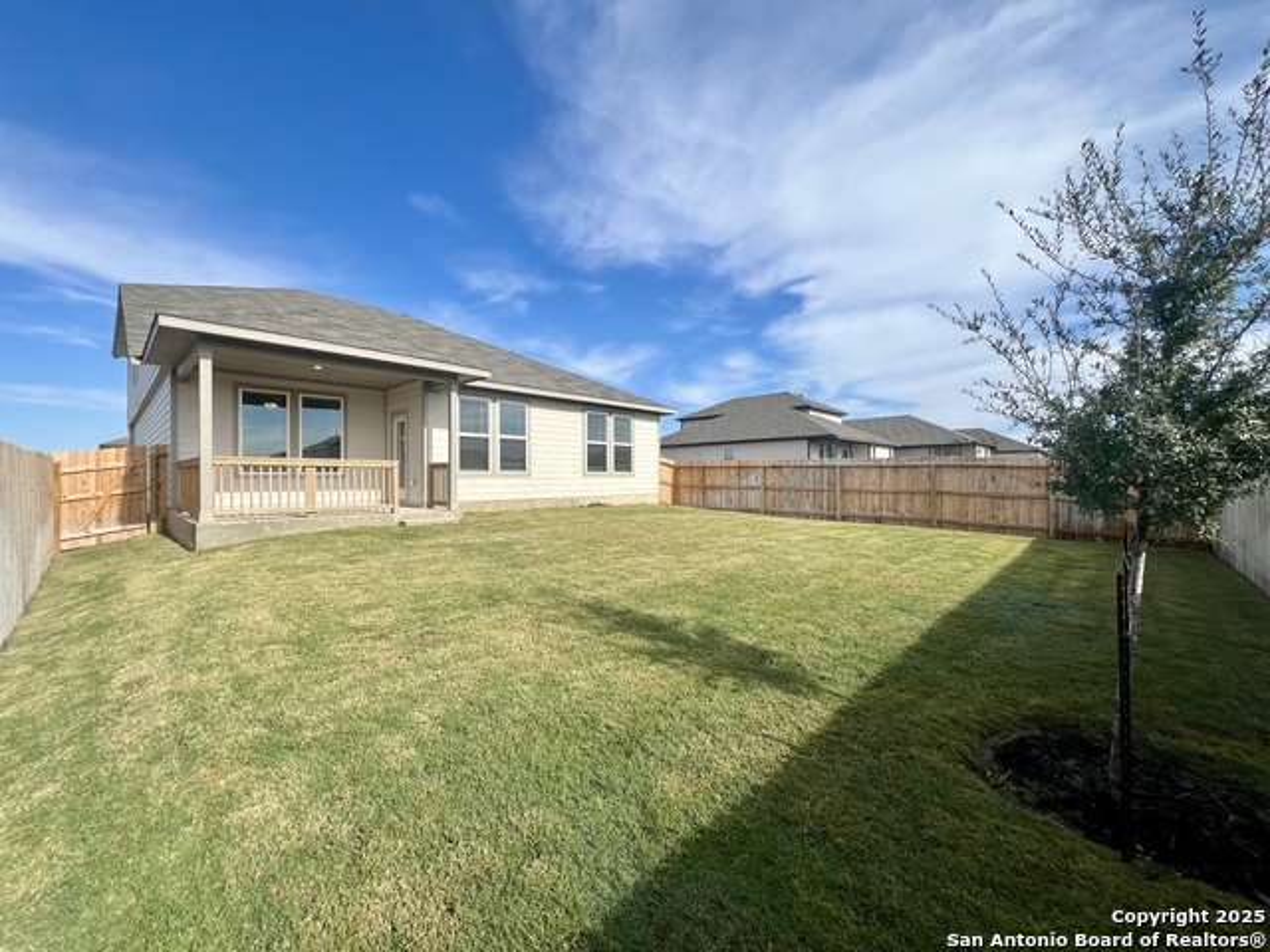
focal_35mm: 13
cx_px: 635
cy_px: 476
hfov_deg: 106.2
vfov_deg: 89.9
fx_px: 477
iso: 32
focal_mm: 1.57
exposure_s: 1/1815
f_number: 1.8
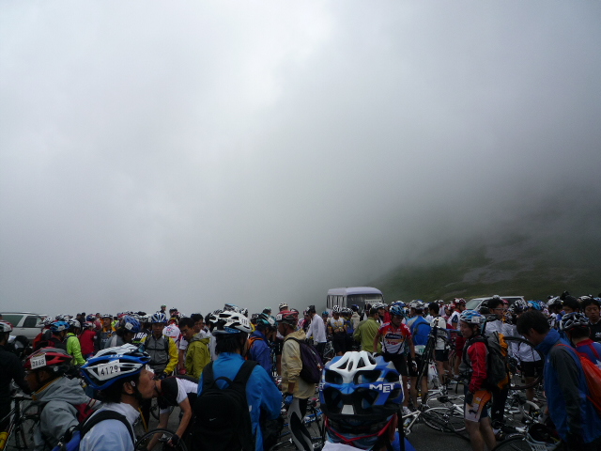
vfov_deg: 54.9
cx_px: 300
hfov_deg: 69.4
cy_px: 226
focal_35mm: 25
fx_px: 434
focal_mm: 4.4
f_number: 3.5
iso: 100
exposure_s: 1/640
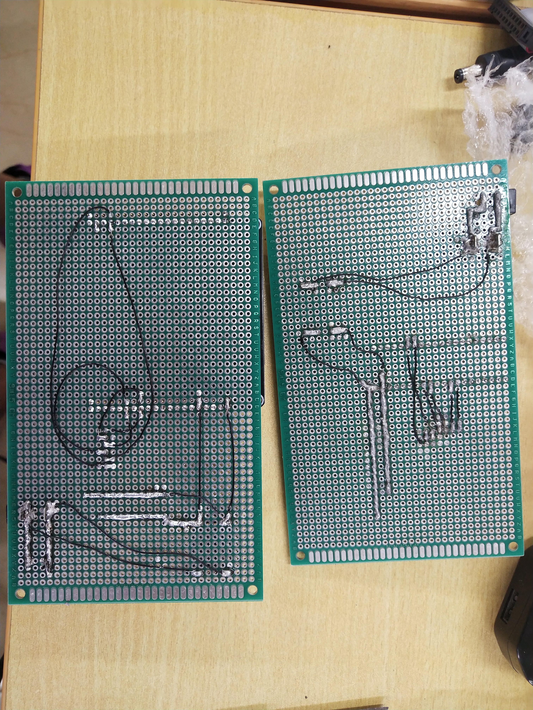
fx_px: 616
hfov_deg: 46.8
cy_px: 355
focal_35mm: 30
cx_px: 266
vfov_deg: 60.0
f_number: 1.8
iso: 230
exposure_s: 1/50
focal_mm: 3.95
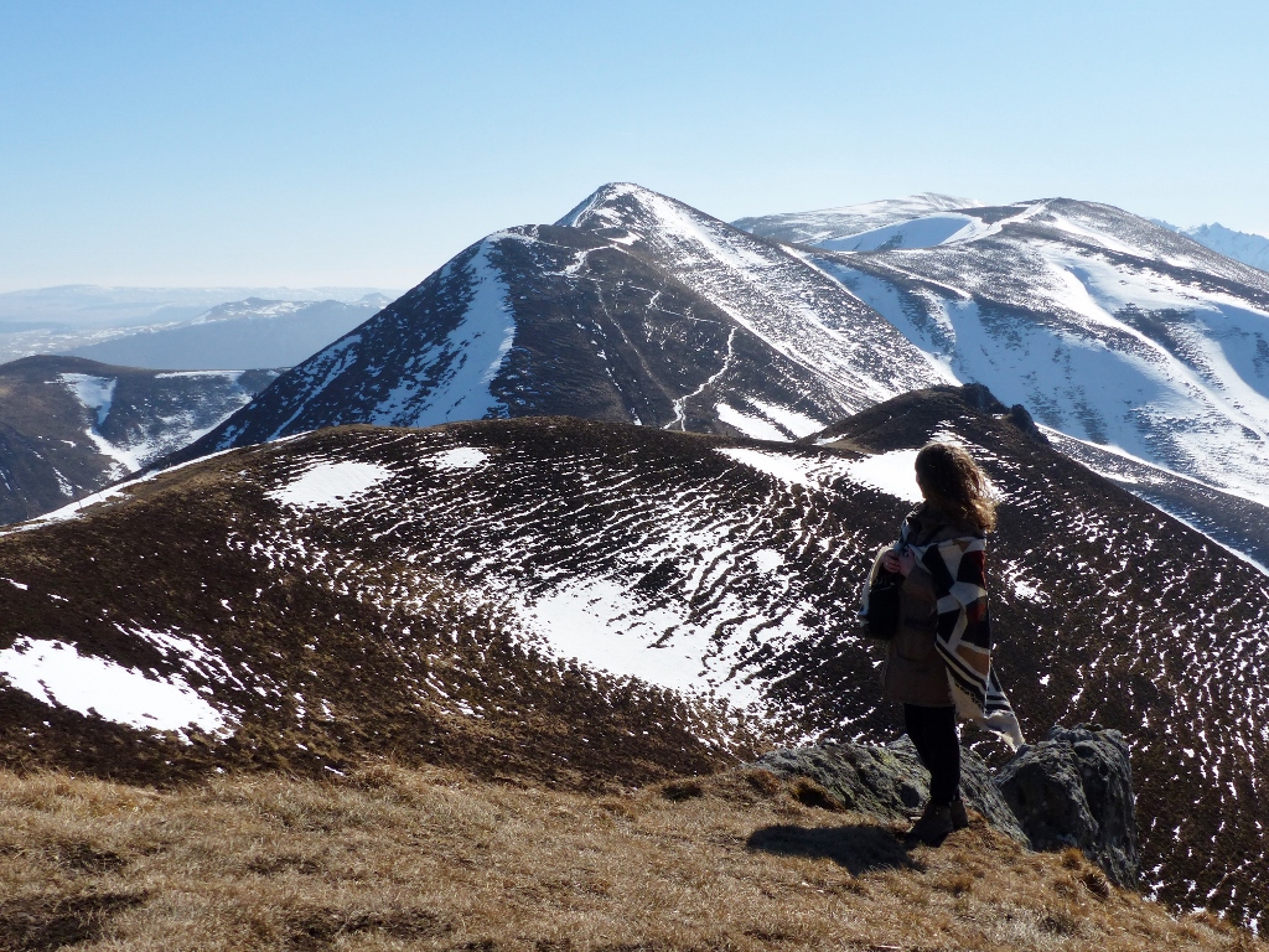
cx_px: 634
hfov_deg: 47.9
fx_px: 1430
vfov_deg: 36.8
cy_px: 476
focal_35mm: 39
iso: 100
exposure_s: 1/1600
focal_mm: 6.8
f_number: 4.5
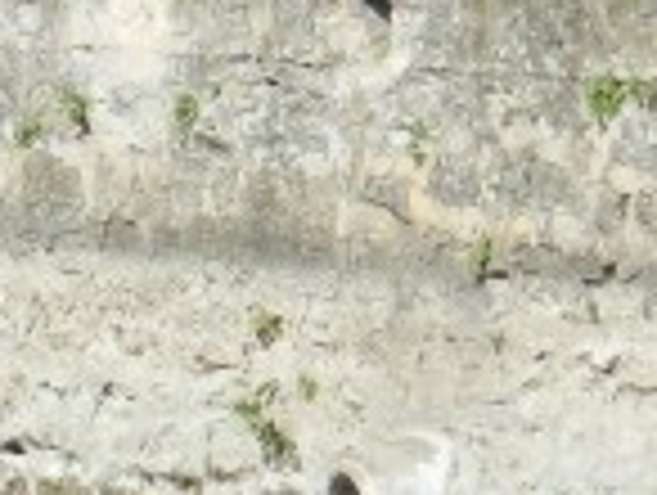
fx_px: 22338
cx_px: -819
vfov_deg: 1.3
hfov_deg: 1.7
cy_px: 1251
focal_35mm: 1175
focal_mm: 38.2
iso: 160
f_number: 5.6
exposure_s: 1/500
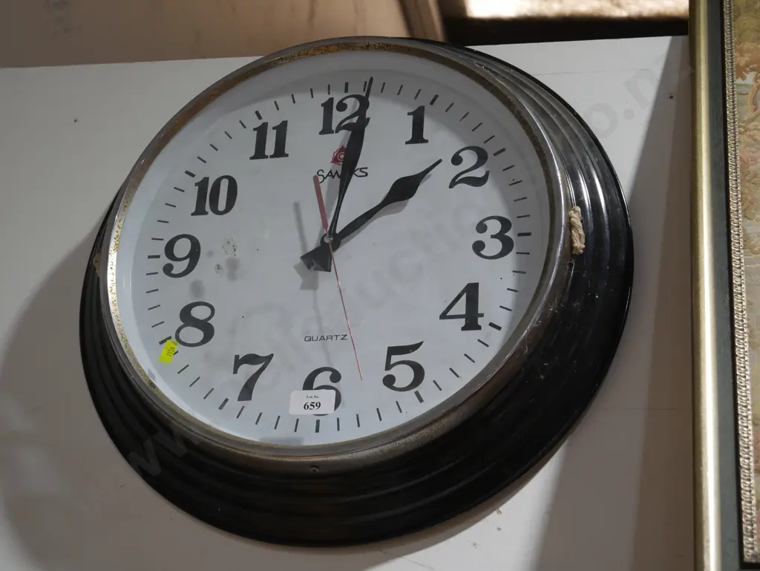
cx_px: 380
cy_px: 286
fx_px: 1362
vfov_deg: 23.7
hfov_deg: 31.2
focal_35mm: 62
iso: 640
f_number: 5.4
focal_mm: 31
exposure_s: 1/80
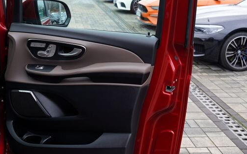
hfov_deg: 40.2
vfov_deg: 25.7
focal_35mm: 50
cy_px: 49
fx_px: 337
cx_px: 106
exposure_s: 1/50
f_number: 4
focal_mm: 24
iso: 100
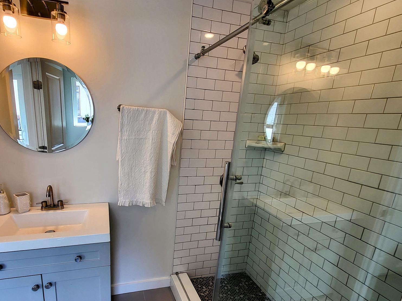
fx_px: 209
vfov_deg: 71.0
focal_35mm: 18
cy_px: 176
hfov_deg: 87.1
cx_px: 169
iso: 32
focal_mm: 1.74
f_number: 2.2
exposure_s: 1/60
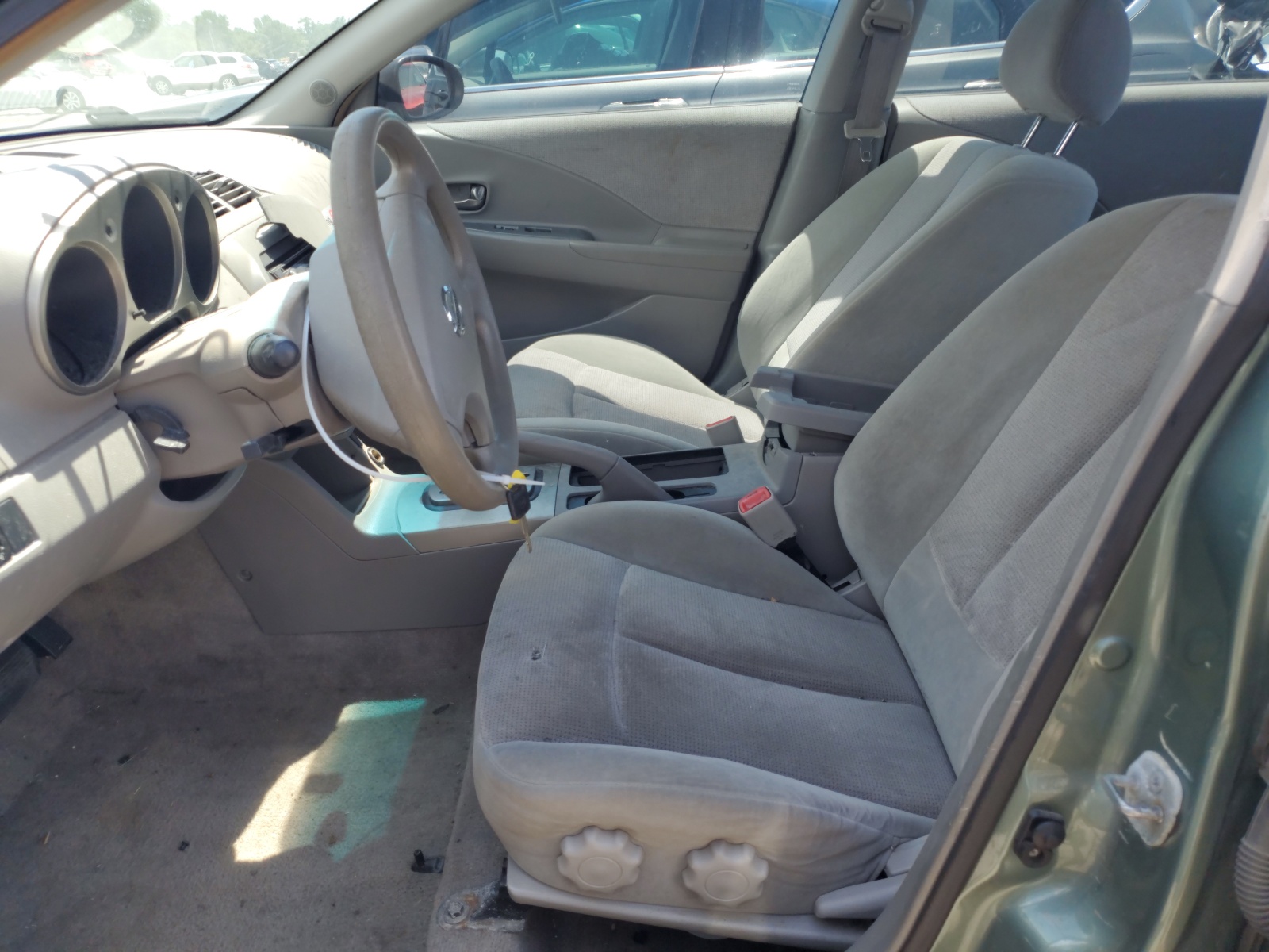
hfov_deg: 67.3
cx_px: 634
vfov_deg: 53.1
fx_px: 953
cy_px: 476
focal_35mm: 26
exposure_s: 1/625
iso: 50
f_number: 1.5
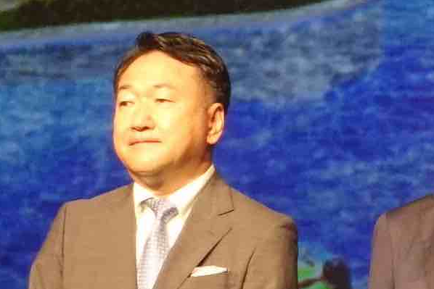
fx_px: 4076
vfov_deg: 4.1
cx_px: 1081
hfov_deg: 5.8
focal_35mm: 338
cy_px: 196
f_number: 2.8
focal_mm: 18.89
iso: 800
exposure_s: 1/40
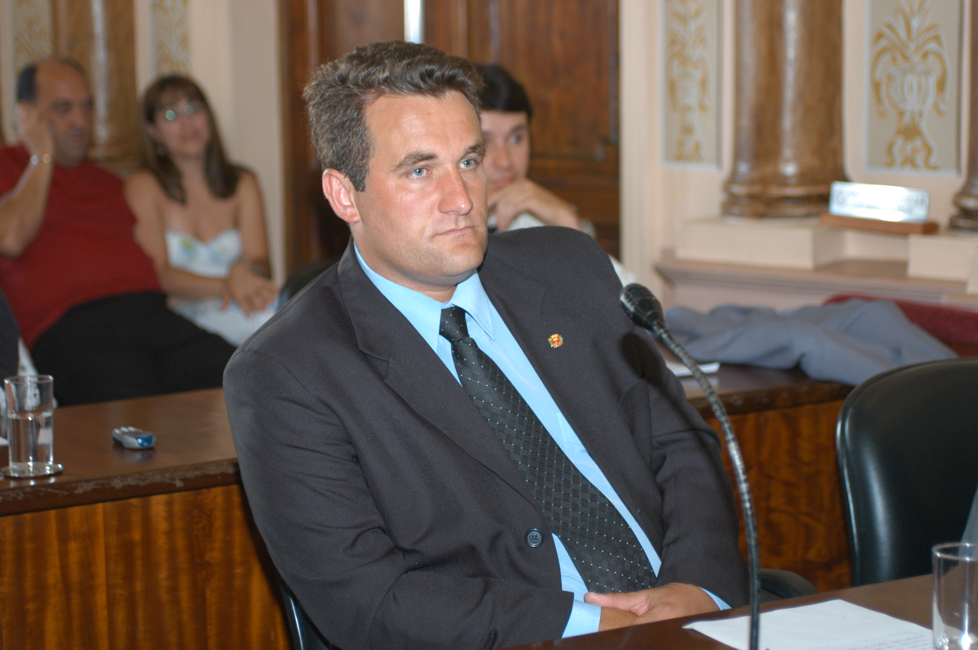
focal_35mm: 87
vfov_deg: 15.7
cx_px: 489
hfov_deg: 23.4
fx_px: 2361
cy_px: 325
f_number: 2.8
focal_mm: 58
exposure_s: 1/50
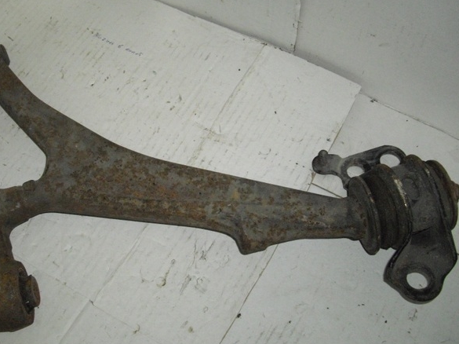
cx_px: 161
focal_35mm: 52
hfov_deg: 36.5
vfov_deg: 28.0
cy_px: 155
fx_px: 689
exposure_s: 1/40
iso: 400
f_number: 2.8
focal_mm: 7.9
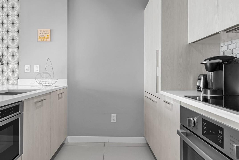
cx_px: 107
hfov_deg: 80.9
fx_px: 139
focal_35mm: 21
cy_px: 75
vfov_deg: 59.5
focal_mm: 14
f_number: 4
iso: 250
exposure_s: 1/15
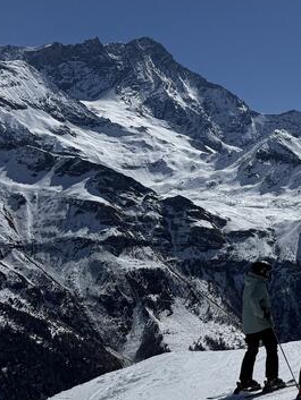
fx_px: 811
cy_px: 228
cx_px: 575
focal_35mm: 70
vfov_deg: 27.7
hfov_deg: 16.7
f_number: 1.78
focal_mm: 6.76
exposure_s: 1/17544
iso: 64
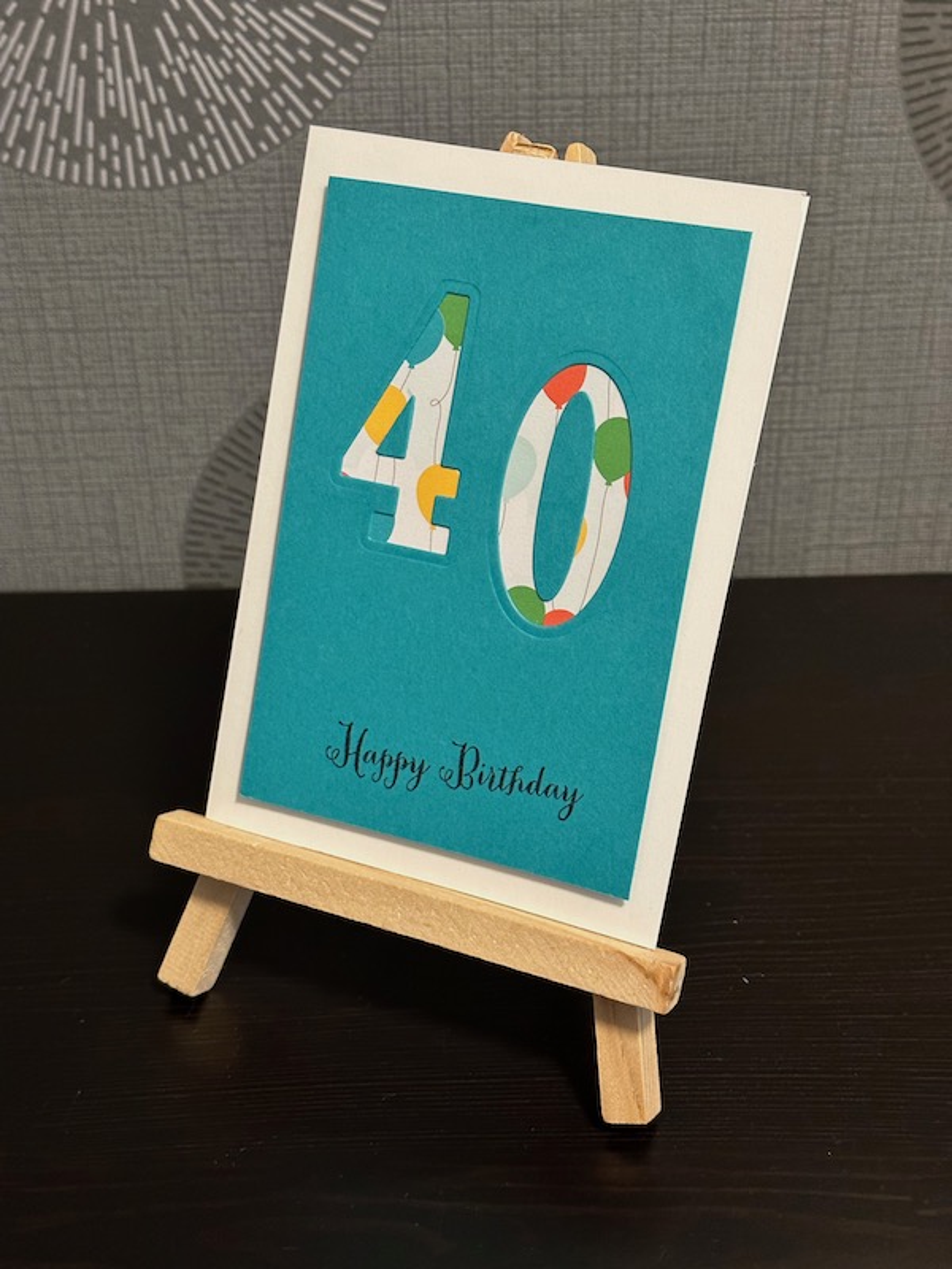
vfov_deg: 39.7
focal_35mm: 48
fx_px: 1760
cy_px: 634
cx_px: 476
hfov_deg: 30.3
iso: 320
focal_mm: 6.86
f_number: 1.78
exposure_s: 1/40
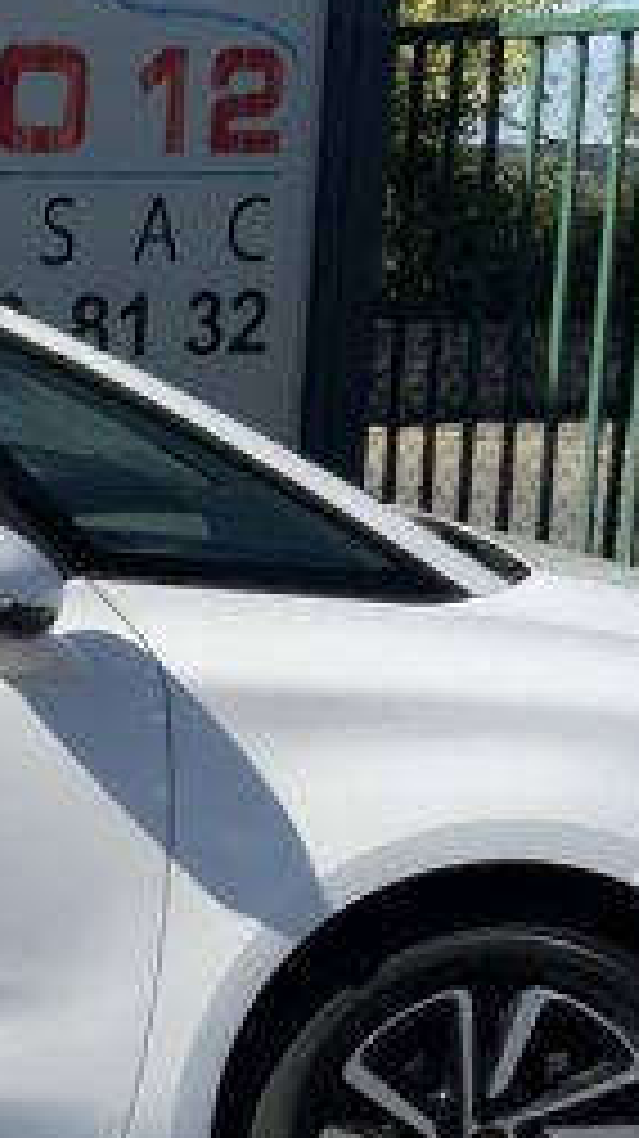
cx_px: -410
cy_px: 859
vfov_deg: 21.2
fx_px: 3017
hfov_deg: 11.4
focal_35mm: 100
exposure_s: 1/2320
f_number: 1.8
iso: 16
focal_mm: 3
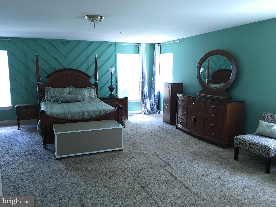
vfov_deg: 48.2
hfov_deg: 61.7
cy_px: 104
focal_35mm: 29
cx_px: 138
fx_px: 231
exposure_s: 1/30
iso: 125
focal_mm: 4.15
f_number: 2.2
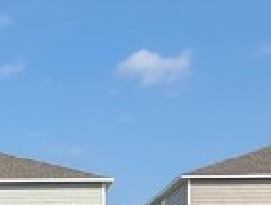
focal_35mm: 100
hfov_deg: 19.3
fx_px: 785
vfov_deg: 13.8
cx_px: 45
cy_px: 319
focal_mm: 2.22
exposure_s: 1/2208
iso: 50
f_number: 2.2
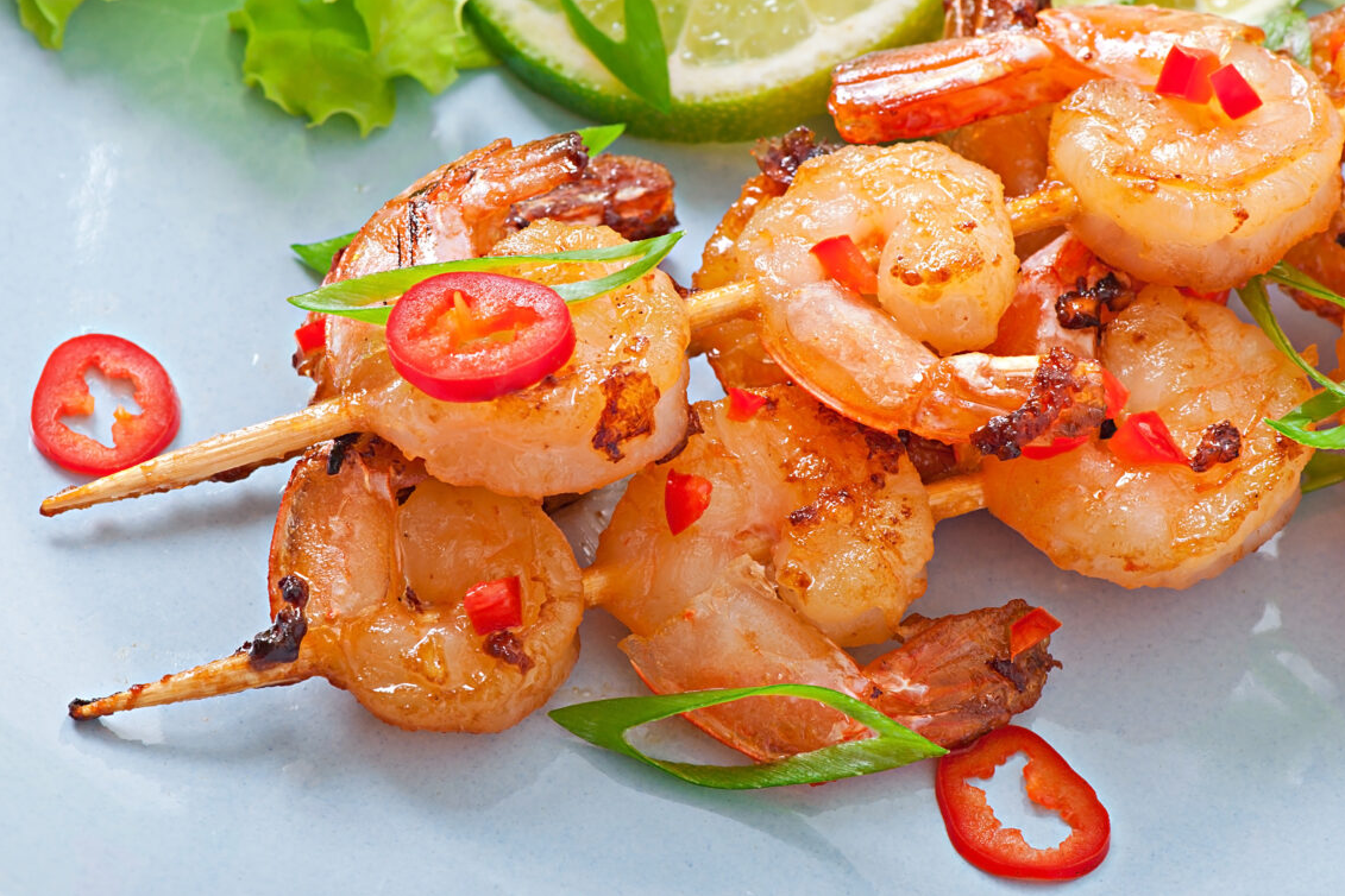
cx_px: 677
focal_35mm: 159
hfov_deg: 13.0
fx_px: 5921
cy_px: 447
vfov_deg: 8.7
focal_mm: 105
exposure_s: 1/200
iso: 100
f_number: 13
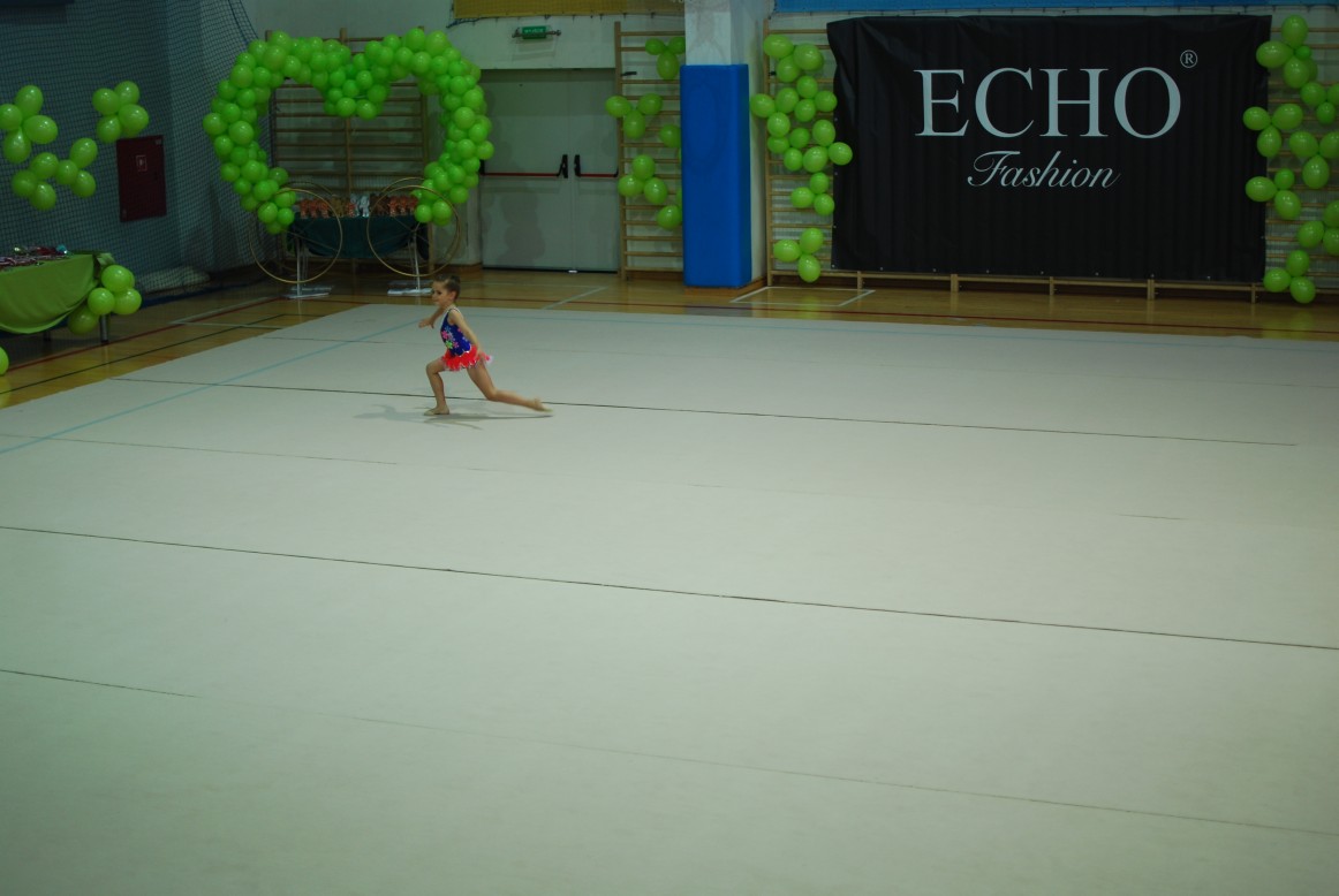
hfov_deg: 37.8
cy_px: 448
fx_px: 1955
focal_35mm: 52
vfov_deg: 25.8
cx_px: 670
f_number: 1.8
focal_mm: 35
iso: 200
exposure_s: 1/250
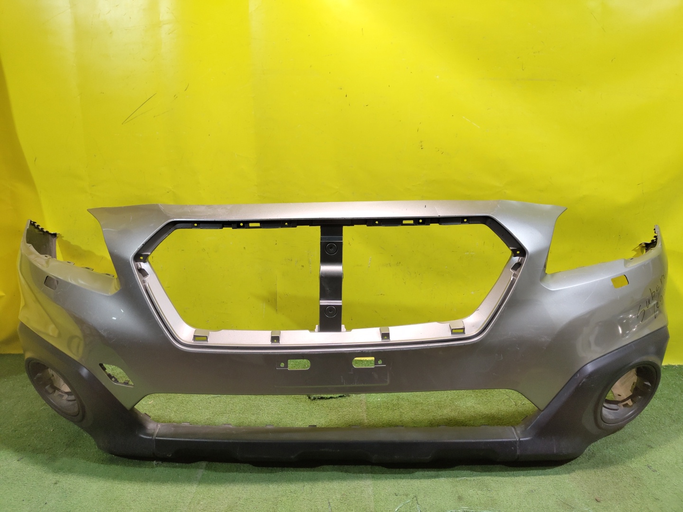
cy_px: 256
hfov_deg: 71.6
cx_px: 342
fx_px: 474
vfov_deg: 56.8
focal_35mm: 24
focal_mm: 5.59
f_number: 1.88
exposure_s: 1/50
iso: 119
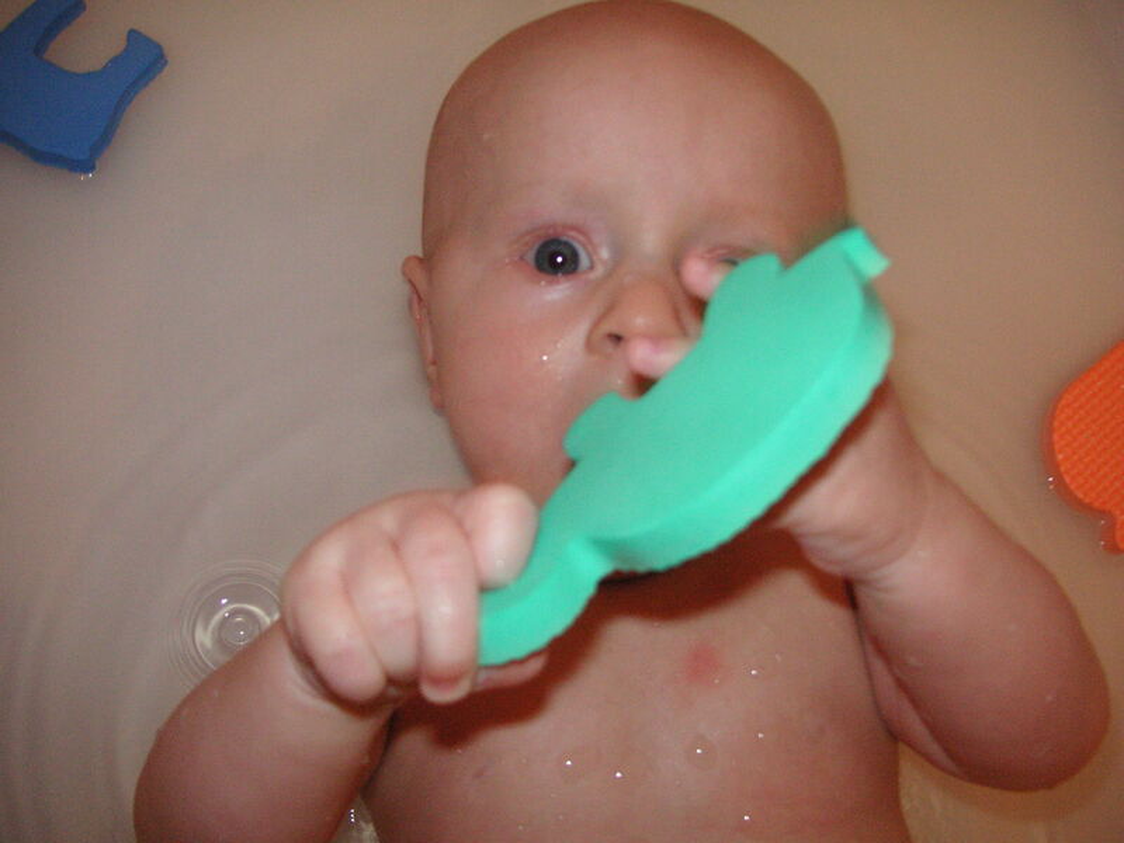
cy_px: 422
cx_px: 562
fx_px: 1201
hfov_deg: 50.1
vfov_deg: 38.7
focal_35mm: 37
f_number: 2.8
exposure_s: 1/45
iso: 160
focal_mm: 6.1
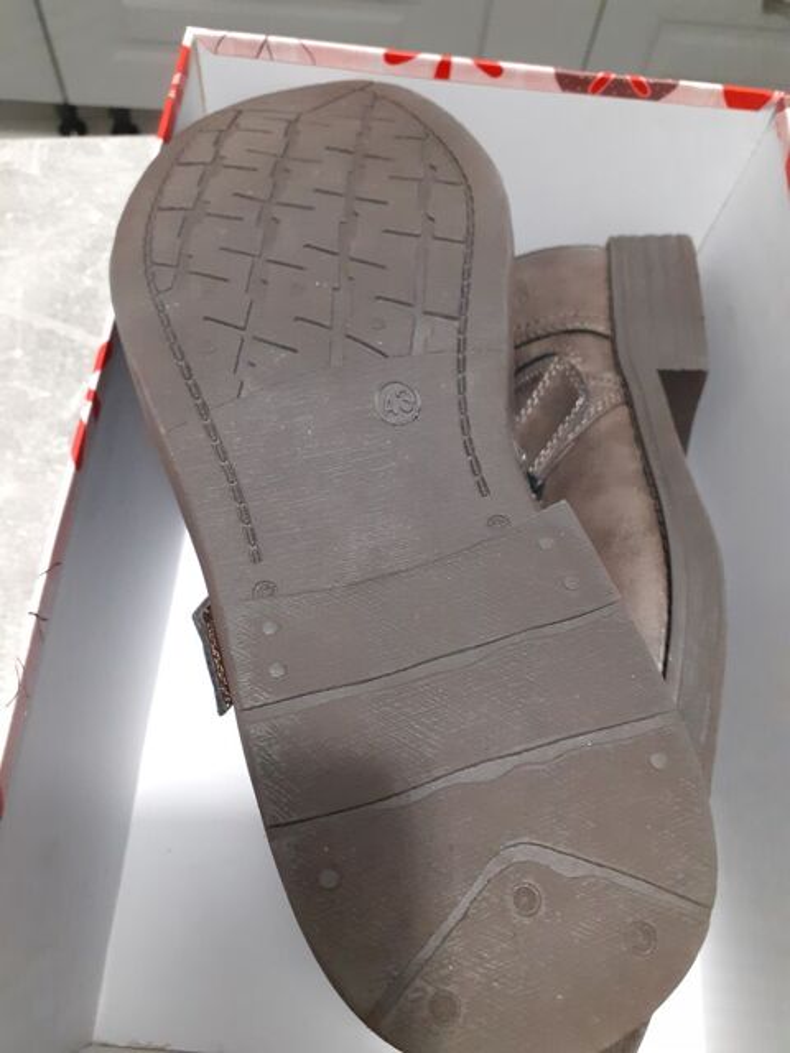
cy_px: 526
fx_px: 822
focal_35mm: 27
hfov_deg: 51.4
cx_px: 395
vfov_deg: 65.3
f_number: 1.9
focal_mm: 3.6
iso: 250
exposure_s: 1/25
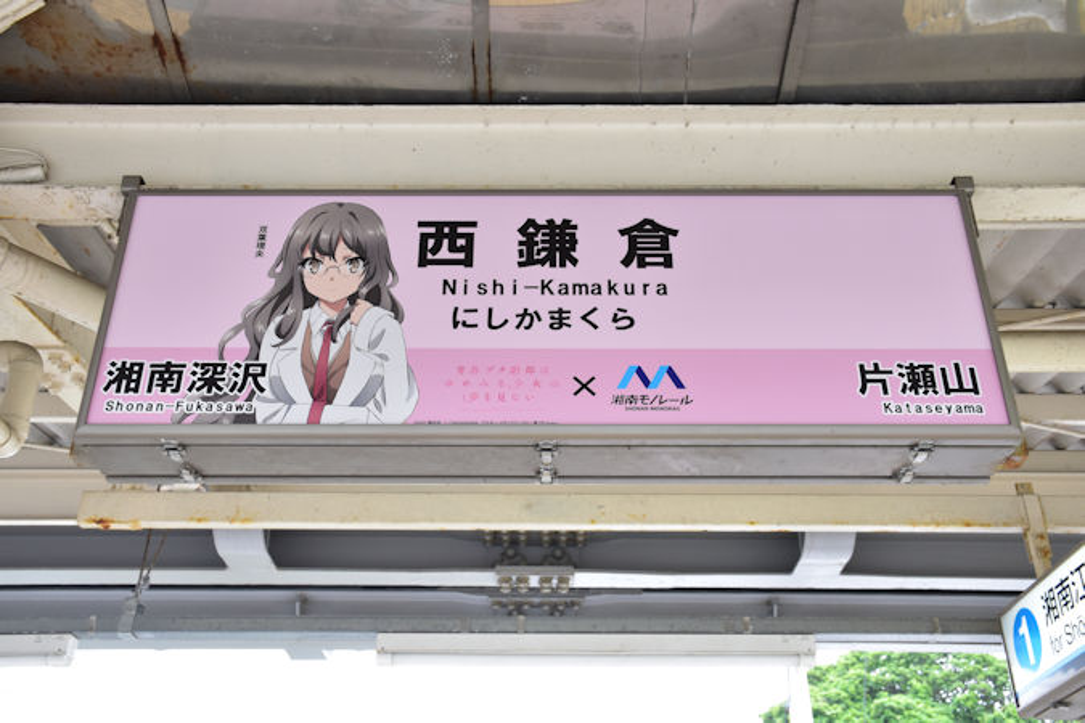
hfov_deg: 49.6
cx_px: 542
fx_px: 1175
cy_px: 362
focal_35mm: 39
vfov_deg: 34.2
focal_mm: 26
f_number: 5.6
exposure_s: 1/125
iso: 1000
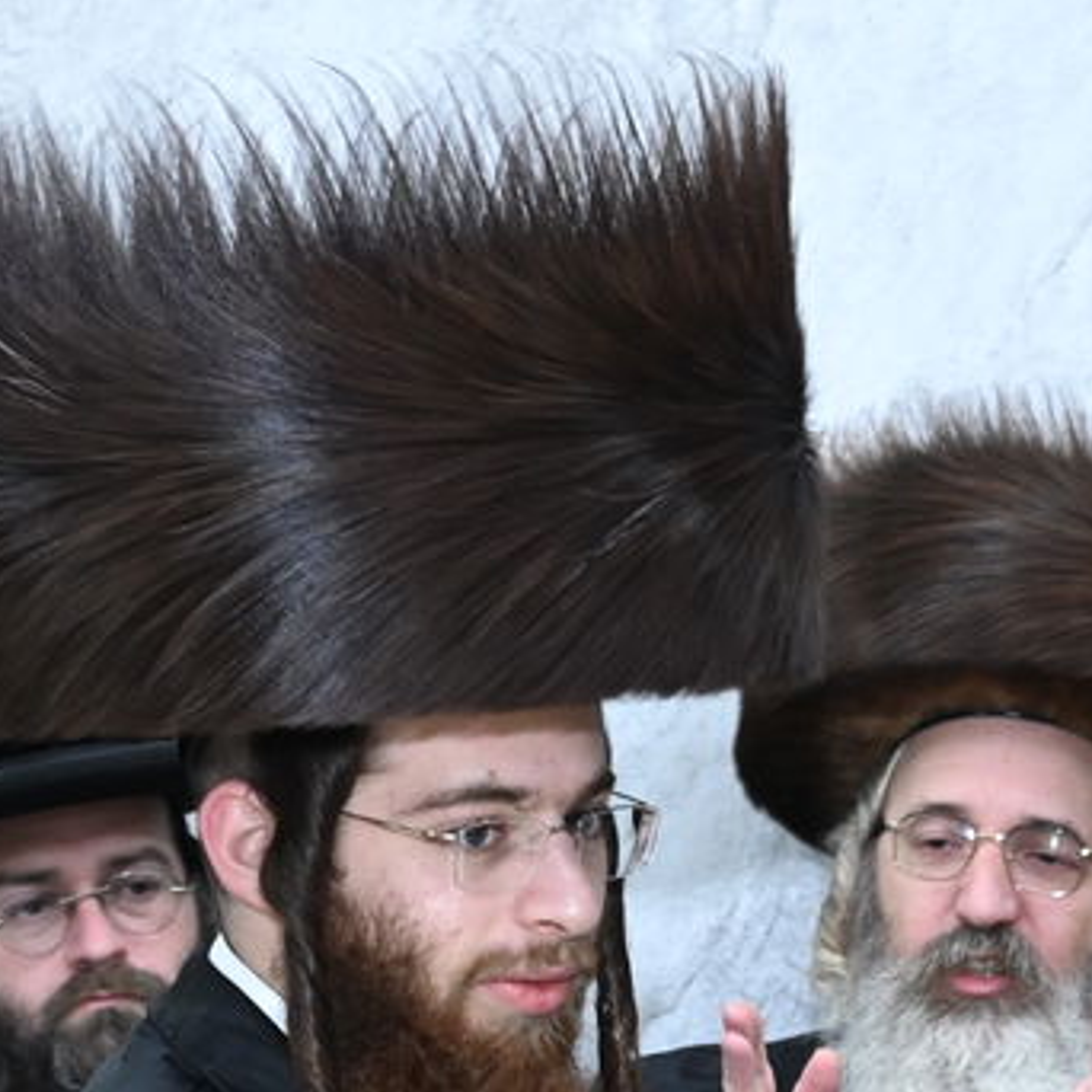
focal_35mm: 139
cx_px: 936
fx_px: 4961
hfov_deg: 12.5
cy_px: 1025
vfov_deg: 12.4
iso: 2000
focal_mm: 40
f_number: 4.5
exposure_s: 1/125
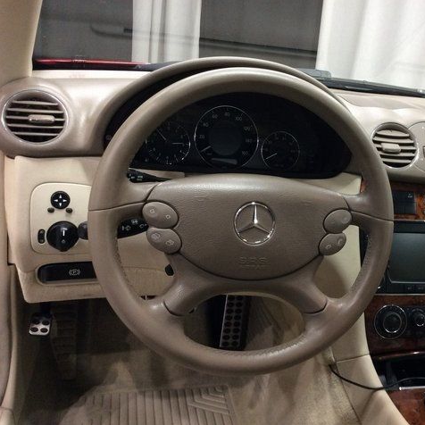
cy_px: 212
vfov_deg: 43.9
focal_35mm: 38
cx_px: 285
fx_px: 528
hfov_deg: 43.2
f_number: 2.4
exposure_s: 1/25
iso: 125
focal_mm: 3.3
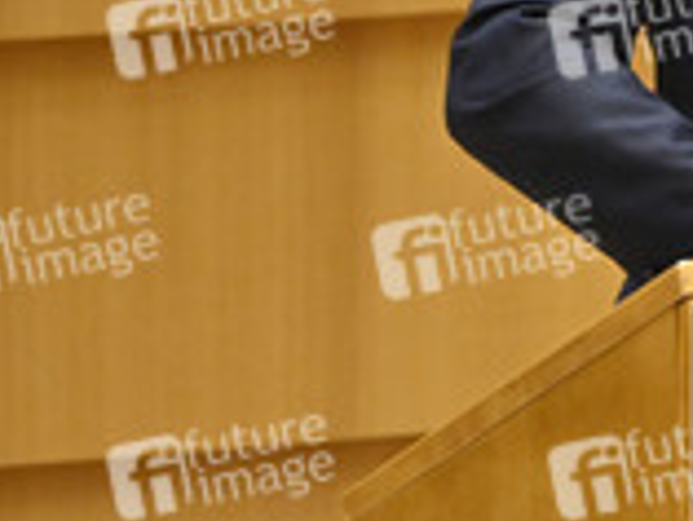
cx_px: 984
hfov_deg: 1.2
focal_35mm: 1654
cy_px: -84
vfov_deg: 0.9
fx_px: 33138
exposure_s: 1/640
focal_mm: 600
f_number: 6.3
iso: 5000
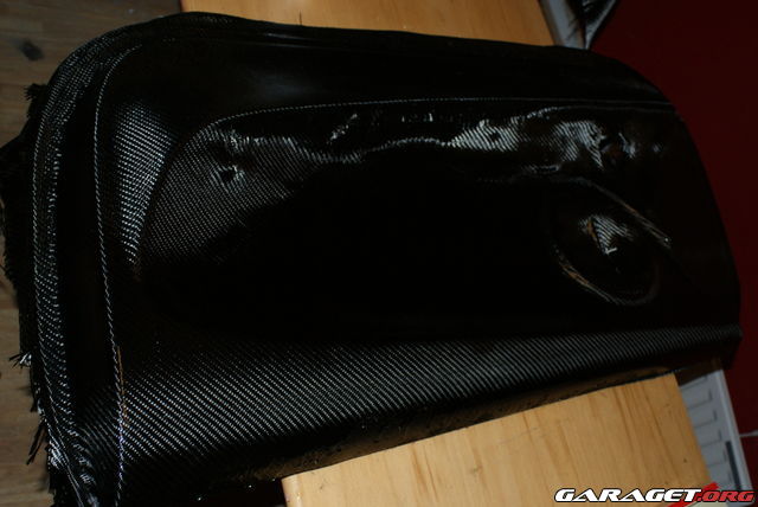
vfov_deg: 32.0
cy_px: 254
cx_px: 379
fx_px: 885
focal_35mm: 42
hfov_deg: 46.4
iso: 400
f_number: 5.6
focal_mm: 28
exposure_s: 1/60
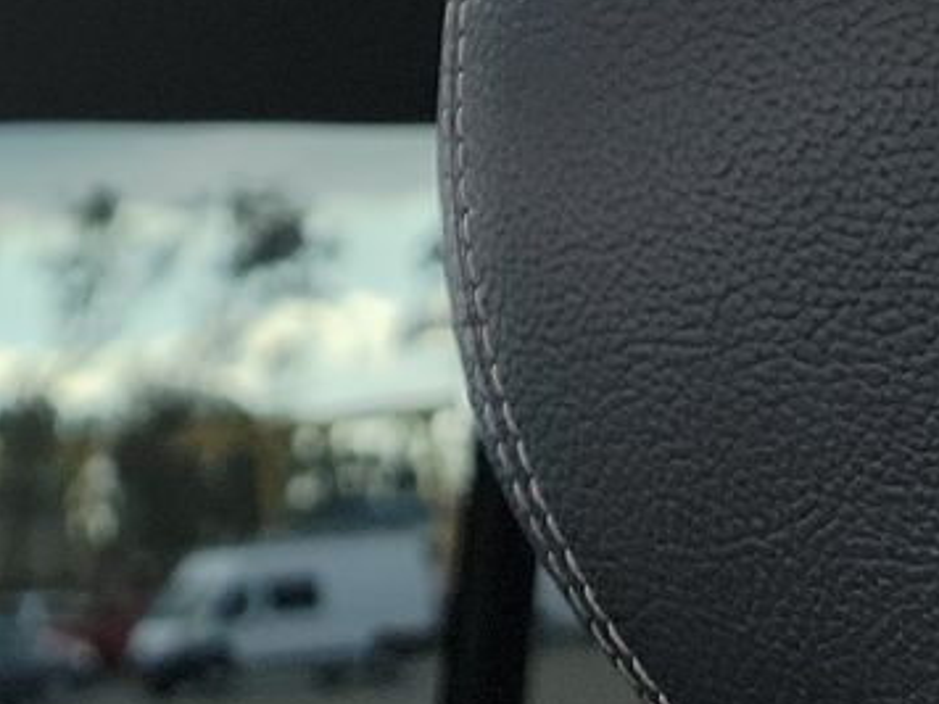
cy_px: -630
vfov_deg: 12.3
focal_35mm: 108
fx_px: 2930
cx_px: -132
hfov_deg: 17.5
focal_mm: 6.7
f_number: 1.8
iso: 94
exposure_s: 1/59
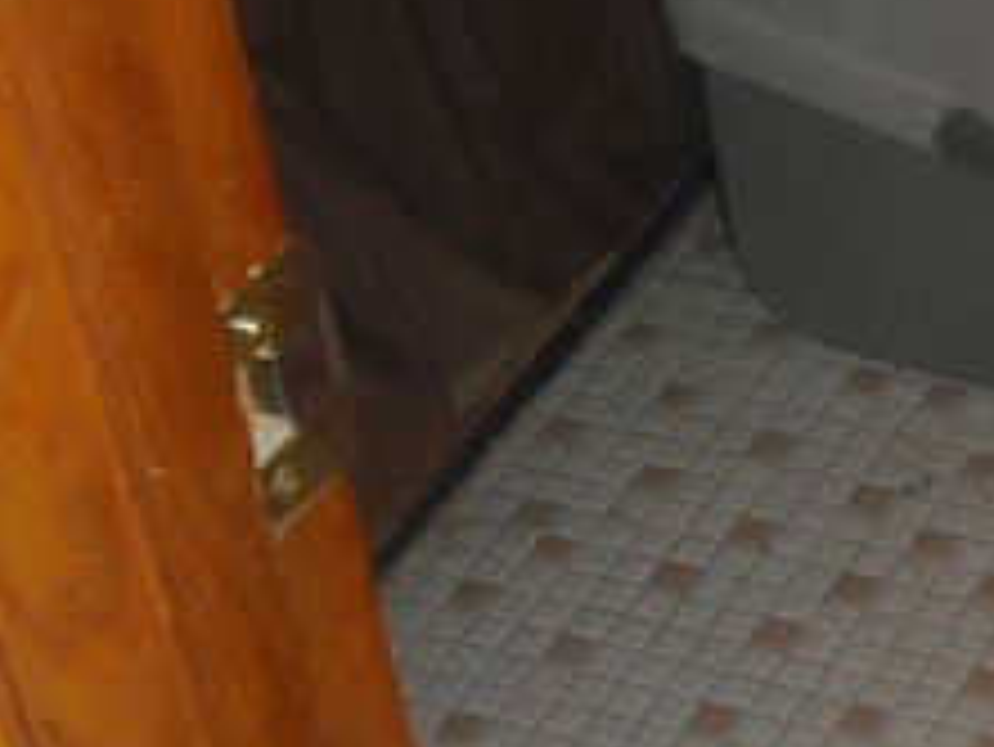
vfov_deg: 11.7
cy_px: 832
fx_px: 3591
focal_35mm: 125
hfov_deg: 15.1
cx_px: 1273
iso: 100
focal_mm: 7.6
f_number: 3.1
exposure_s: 1/60
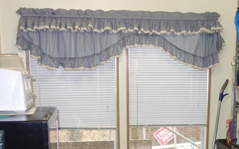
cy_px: 130
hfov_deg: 35.6
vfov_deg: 22.3
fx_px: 371
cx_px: 138
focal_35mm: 57
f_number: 1.8
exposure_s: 1/40
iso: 125
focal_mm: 10.4
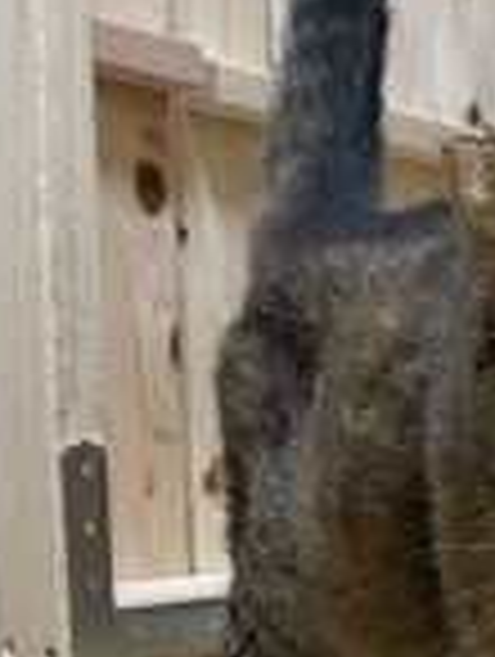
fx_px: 1692
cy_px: 706
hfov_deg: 16.1
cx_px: 565
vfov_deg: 21.0
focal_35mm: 89
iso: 640
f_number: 1.8
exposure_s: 1/35
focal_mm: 4.25
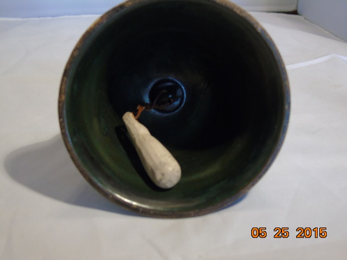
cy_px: 130
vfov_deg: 31.5
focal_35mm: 46
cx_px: 174
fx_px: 461
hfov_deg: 41.2
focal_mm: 8.2
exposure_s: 1/30
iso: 320
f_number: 4.1
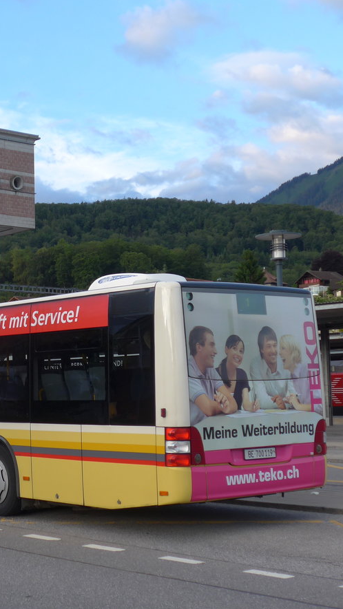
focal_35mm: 65
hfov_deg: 18.1
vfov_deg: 32.4
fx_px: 1051
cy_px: 305
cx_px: 12
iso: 80
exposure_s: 1/200
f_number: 2.8
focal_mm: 9
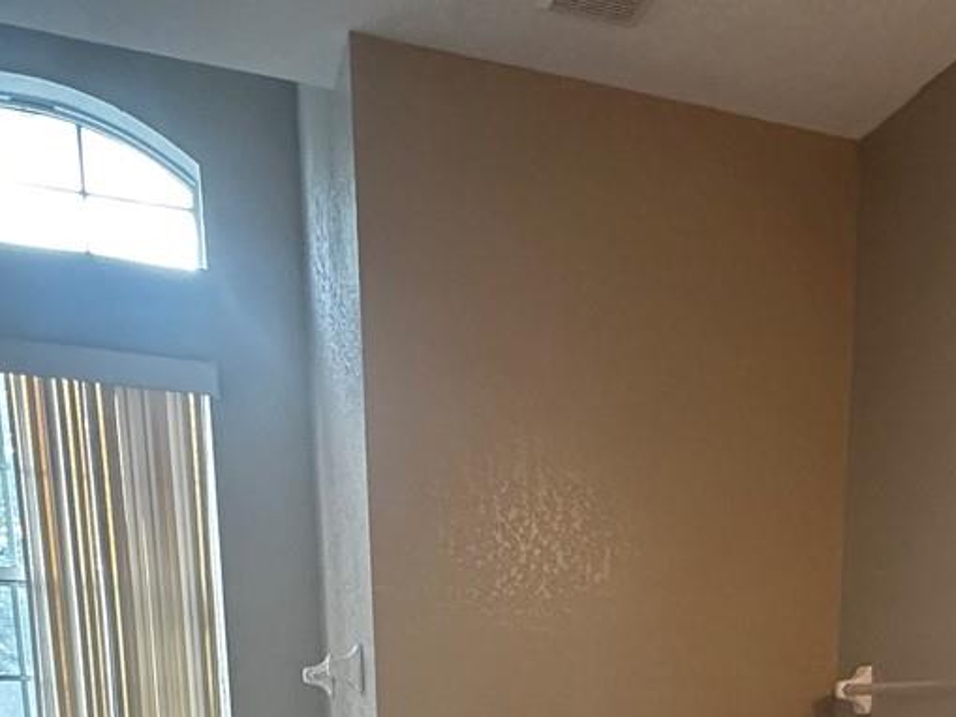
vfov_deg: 26.2
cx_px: 646
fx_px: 1215
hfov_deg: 42.3
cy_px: 1006
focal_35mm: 44
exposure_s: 1/120
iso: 250
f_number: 2.2
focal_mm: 2.22
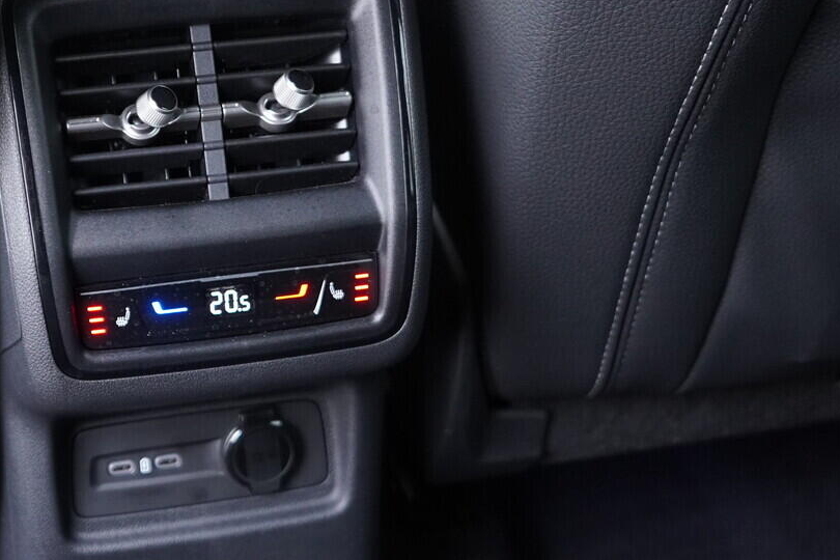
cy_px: 239
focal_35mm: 64
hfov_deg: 30.8
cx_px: 197
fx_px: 1493
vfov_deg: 21.2
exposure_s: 1/40
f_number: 2.8
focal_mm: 24
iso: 1600
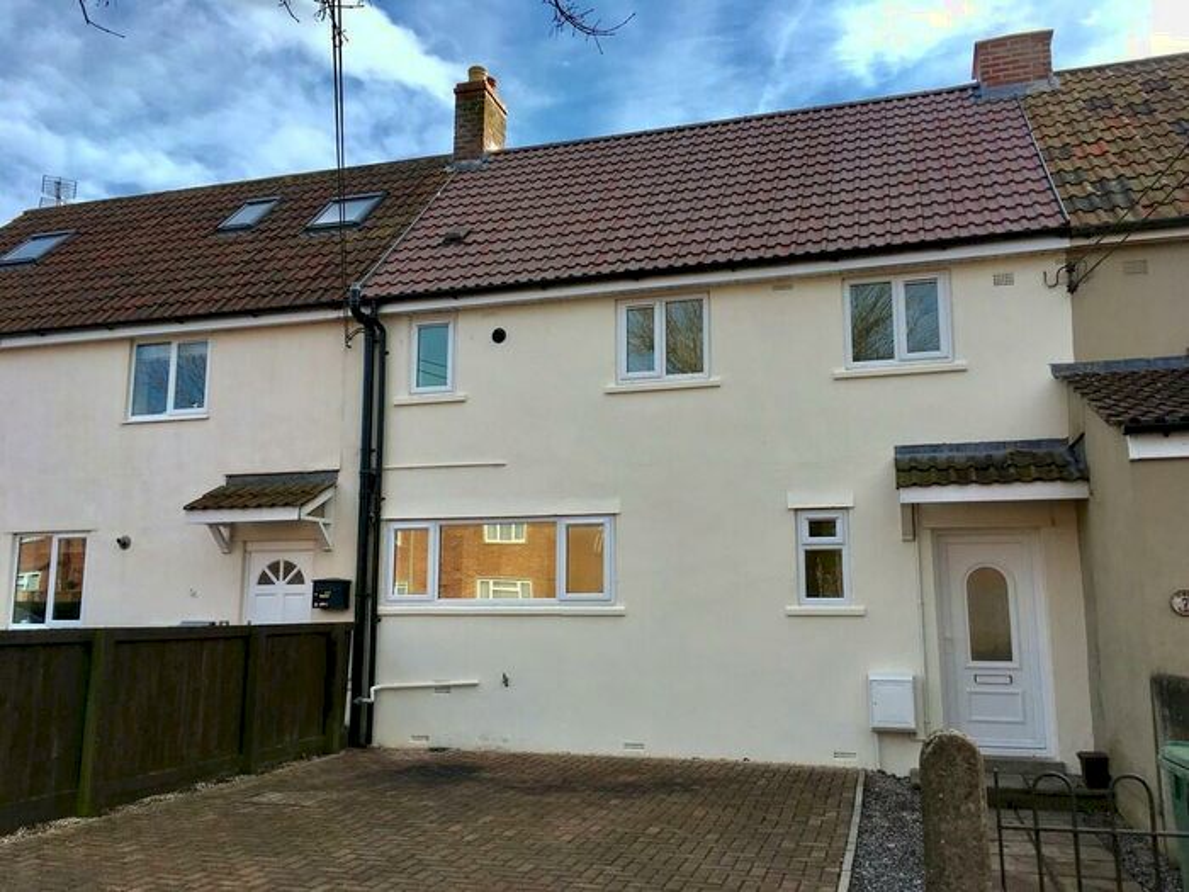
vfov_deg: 48.2
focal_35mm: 29
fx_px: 996
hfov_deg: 61.7
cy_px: 446
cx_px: 594
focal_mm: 4.15
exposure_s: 1/1202
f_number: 2.2
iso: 25
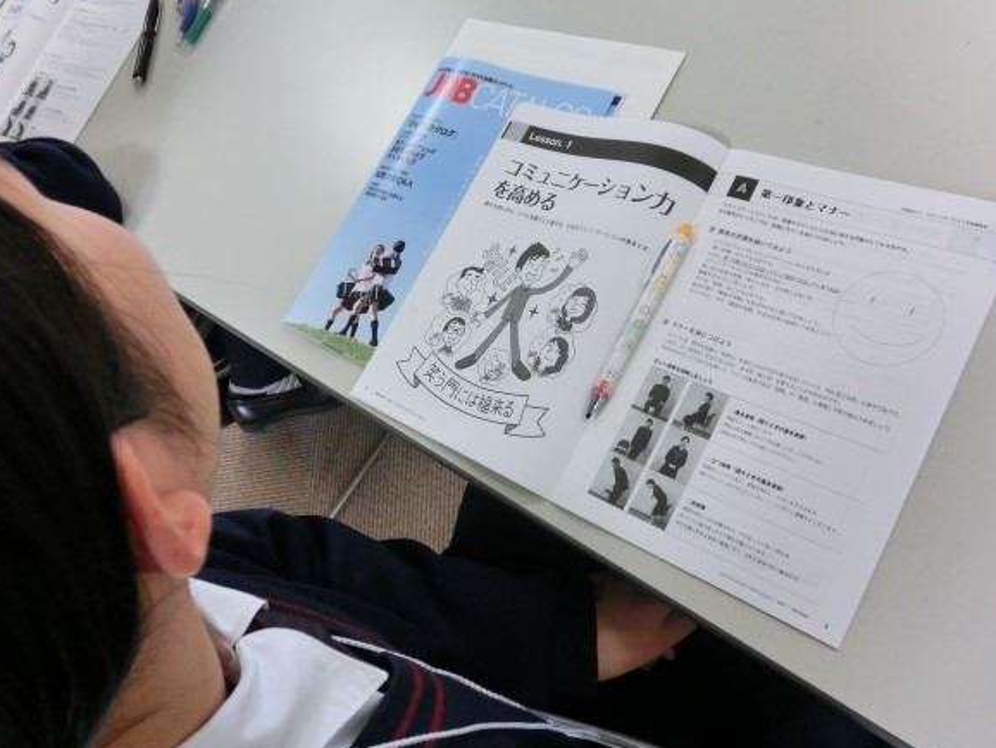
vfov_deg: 45.4
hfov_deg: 58.3
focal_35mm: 31
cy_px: 345
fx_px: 892
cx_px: 488
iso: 250
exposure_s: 1/125
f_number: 3
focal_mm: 5
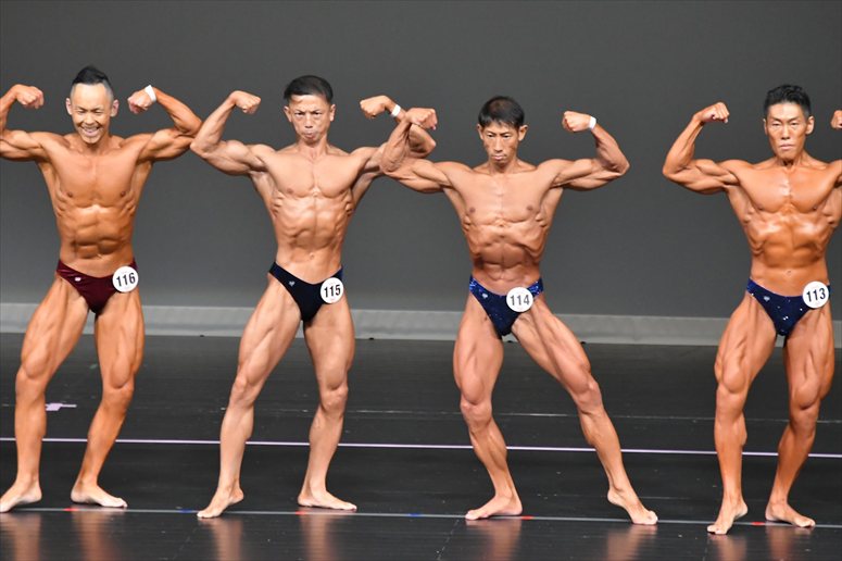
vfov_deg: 4.4
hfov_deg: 6.5
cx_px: 421
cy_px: 280
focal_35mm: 315
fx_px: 7364
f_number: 5.6
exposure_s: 1/400
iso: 5000
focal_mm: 210
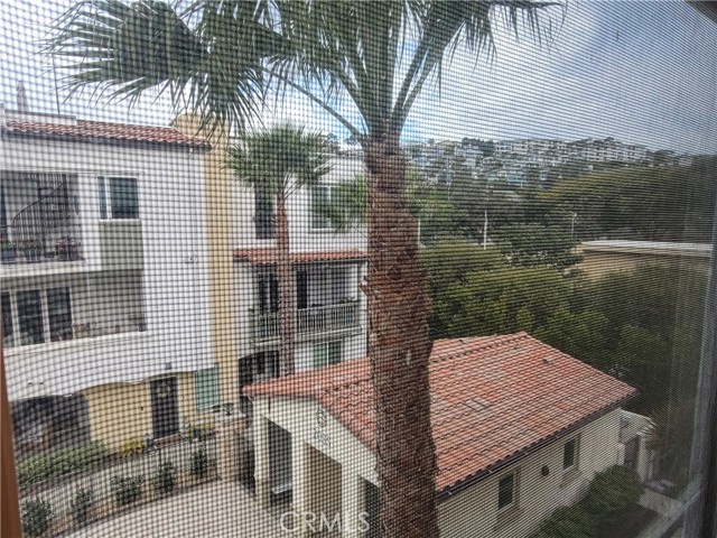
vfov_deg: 89.9
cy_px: 269
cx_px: 358
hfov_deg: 106.2
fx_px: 269
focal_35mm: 13
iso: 64
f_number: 2.2
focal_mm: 2.2
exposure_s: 1/120
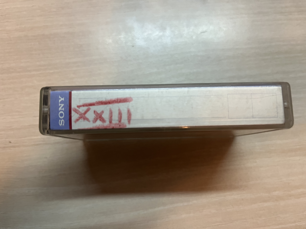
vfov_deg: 53.1
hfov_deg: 67.3
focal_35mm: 26
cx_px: 153
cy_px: 114
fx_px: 230
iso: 200
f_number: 1.6
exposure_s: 1/50
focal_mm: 5.1
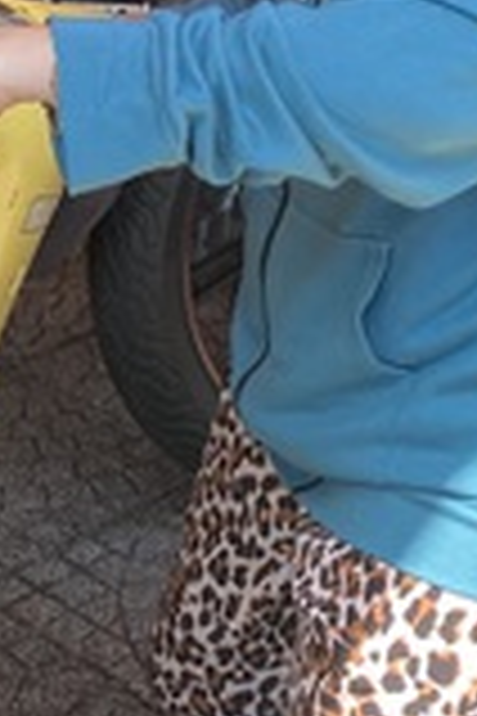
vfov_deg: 17.1
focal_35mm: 116
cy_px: -74
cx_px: -4
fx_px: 2305
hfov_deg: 11.7
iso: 32
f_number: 1.8
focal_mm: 4.25
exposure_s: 1/324
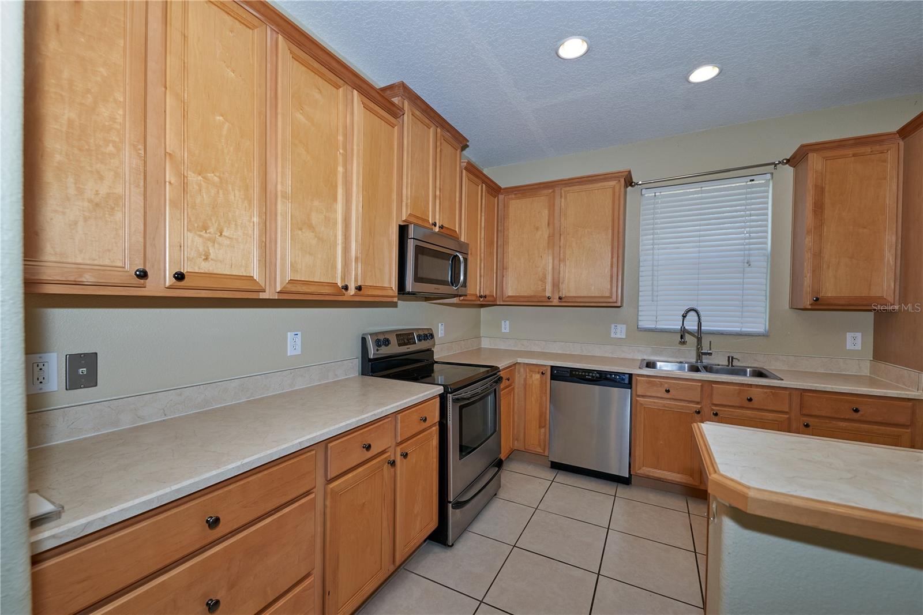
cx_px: 462
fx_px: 359
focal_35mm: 14
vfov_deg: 81.2
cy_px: 308
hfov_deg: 104.3
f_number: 5.6
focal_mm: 14
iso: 400
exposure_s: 1/160
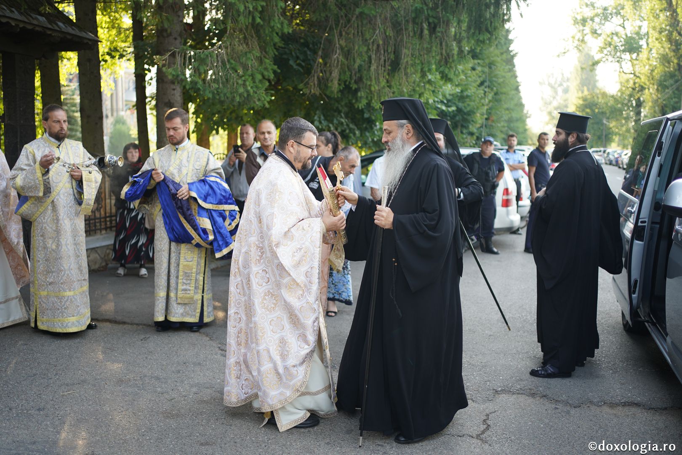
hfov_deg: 54.4
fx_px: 663
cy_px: 228
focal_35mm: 35
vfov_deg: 37.9
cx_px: 341
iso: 160
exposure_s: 1/250
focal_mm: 35
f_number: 2
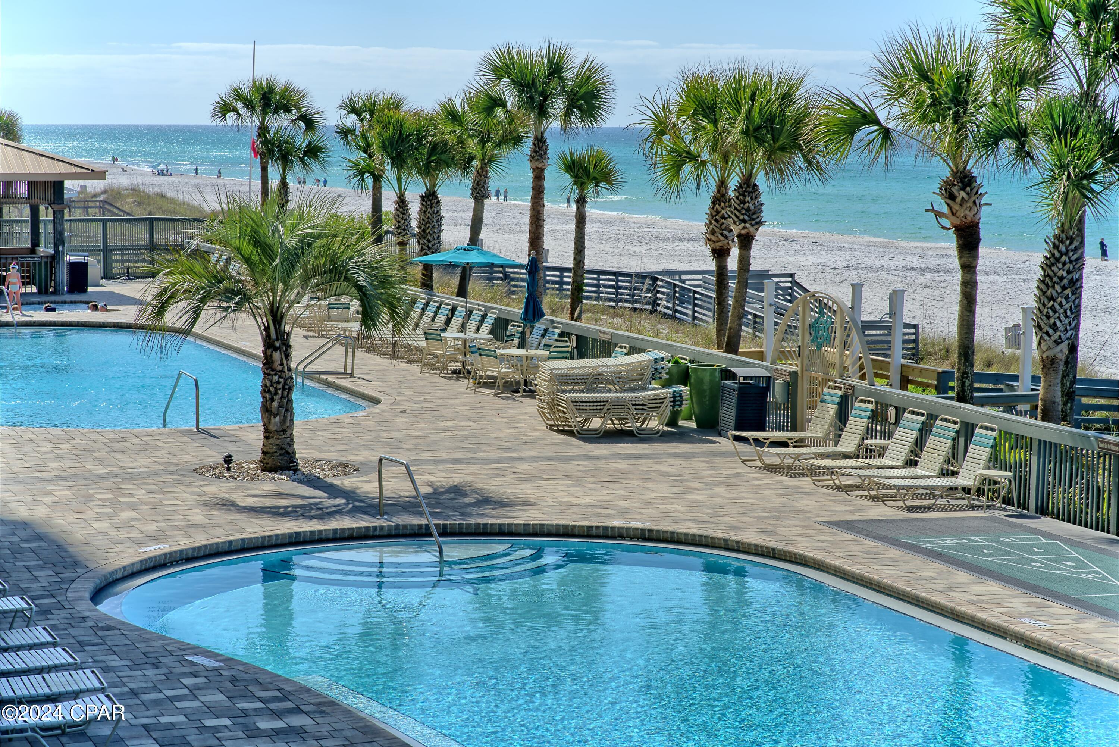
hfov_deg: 23.9
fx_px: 2643
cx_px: 560
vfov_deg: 16.1
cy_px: 374
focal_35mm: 85
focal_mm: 85
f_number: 9.5
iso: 100
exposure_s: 1/250
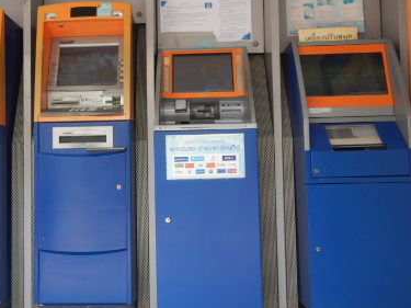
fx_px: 487
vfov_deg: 35.1
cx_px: 168
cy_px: 153
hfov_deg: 45.6
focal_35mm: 41
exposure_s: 1/125
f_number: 2.8
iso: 125
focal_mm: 4.3
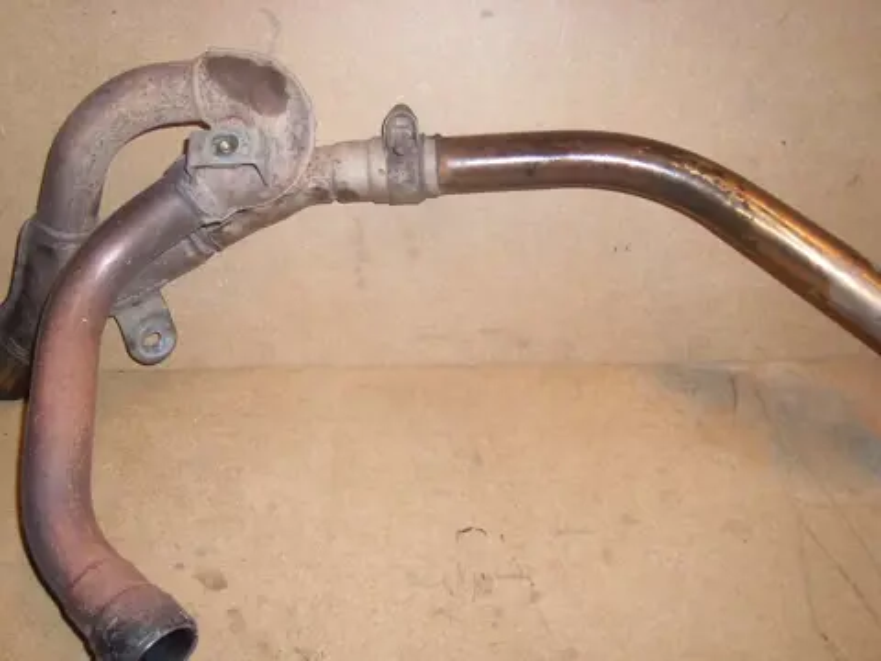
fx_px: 891
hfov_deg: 52.6
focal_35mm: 35
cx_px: 440
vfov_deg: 40.7
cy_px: 330
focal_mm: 5.8
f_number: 2.8
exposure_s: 1/30
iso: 50
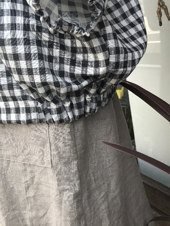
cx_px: 77
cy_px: 91
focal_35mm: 39
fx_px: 255
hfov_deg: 36.8
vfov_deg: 47.6
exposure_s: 1/323
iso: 20
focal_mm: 3.99
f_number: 1.8
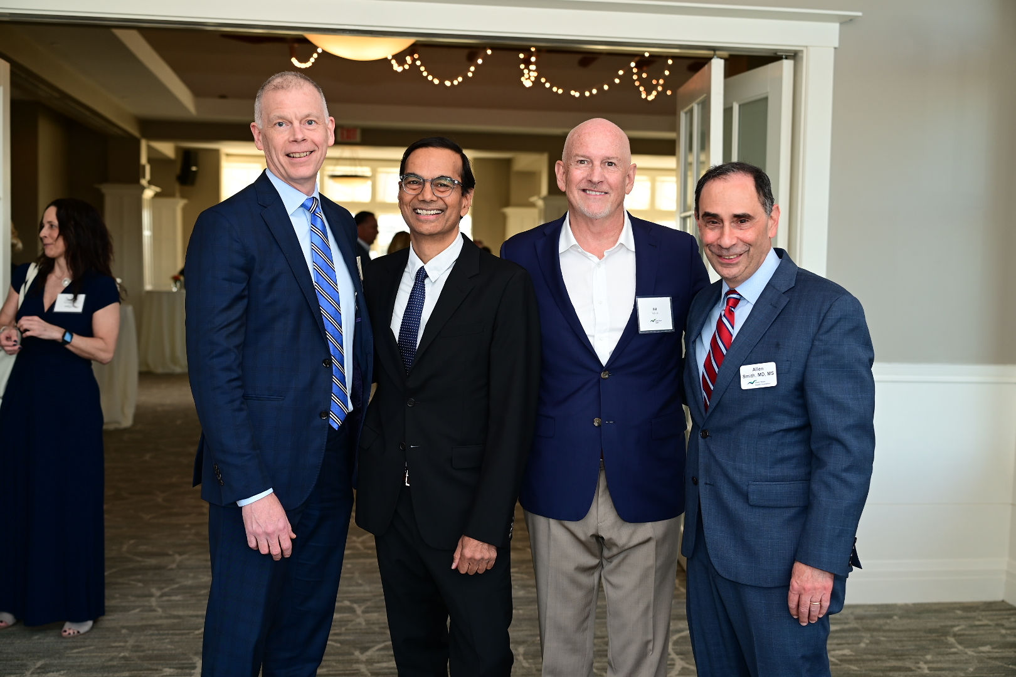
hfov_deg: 47.4
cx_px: 508
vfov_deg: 32.6
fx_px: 1157
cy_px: 338
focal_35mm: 41
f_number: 3.2
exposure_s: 1/160
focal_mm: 41
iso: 250
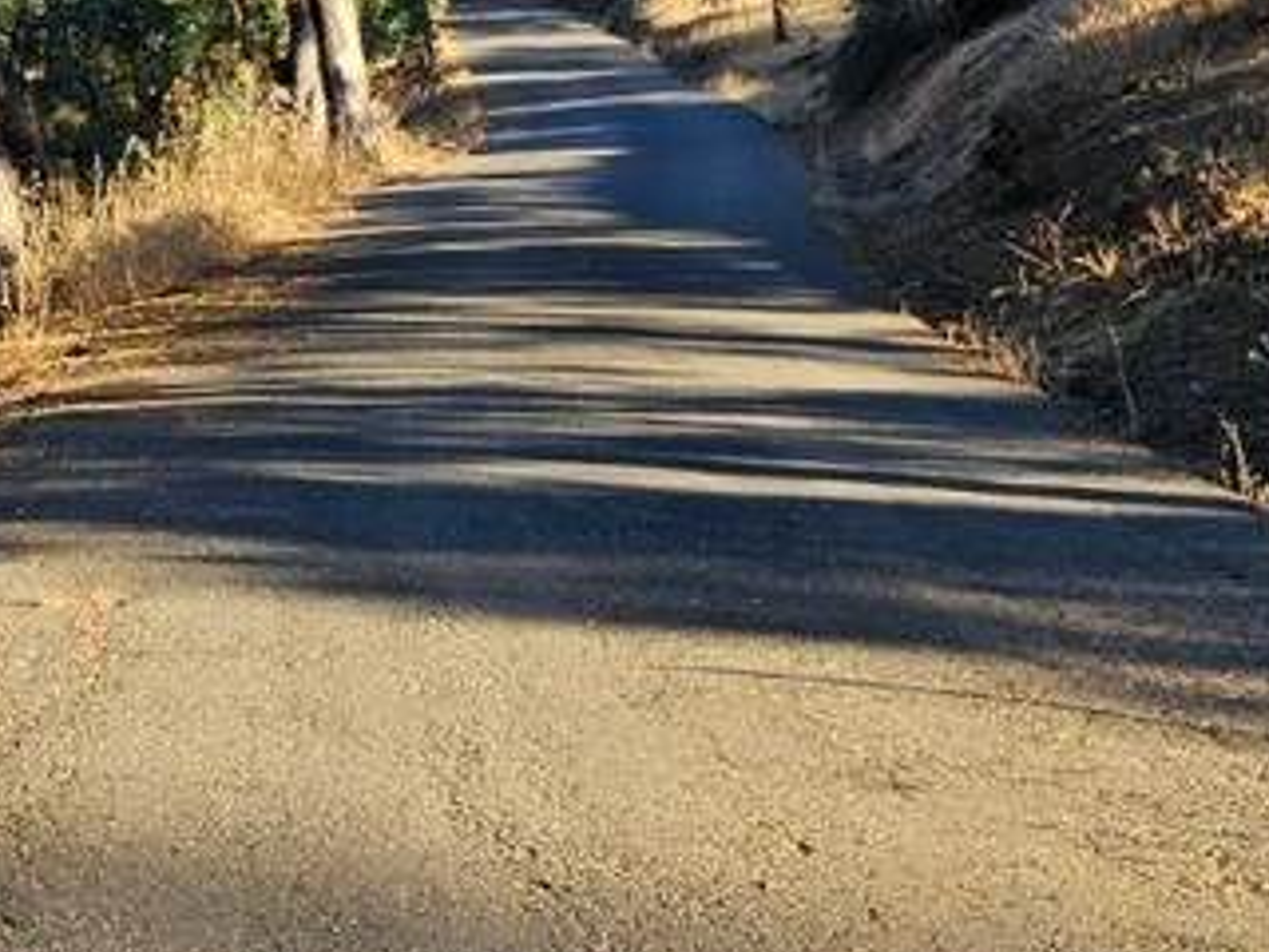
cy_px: -448
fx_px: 3373
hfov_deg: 18.9
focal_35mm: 92
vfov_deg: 15.0
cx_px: -591
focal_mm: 6.3
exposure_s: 1/195
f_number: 1.7
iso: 10
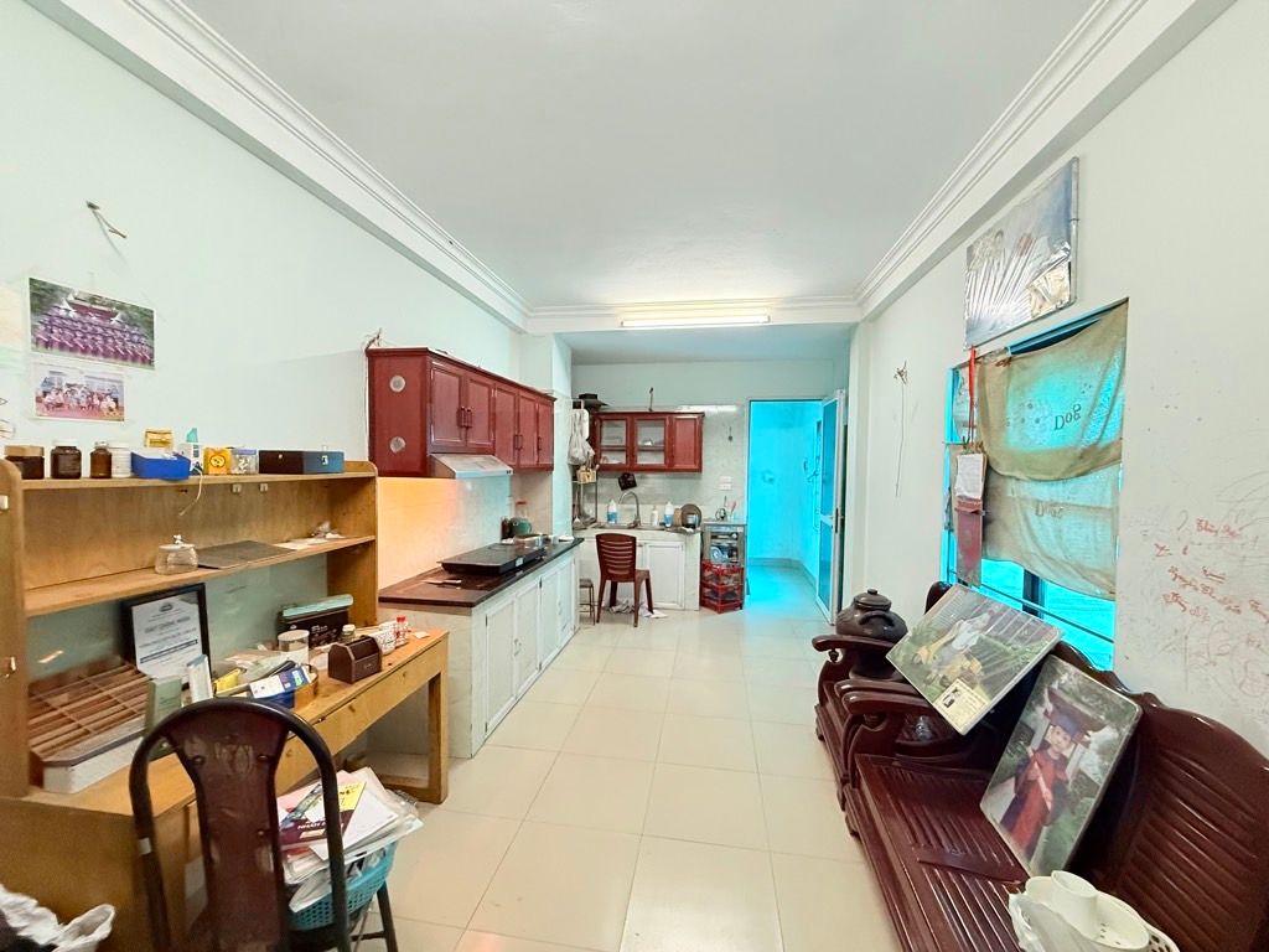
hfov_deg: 102.1
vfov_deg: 85.7
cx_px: 634
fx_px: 513
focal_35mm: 14
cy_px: 476
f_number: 2.2
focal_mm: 2.22
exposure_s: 1/50
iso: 500
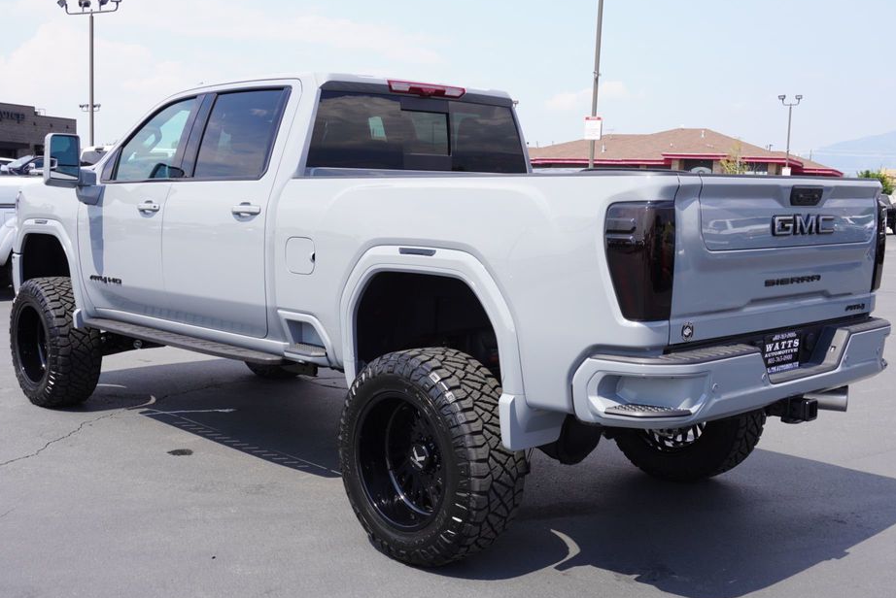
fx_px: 996
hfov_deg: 48.4
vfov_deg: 33.4
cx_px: 451
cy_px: 317
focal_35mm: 40
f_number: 9
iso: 100
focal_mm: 24
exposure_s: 1/125
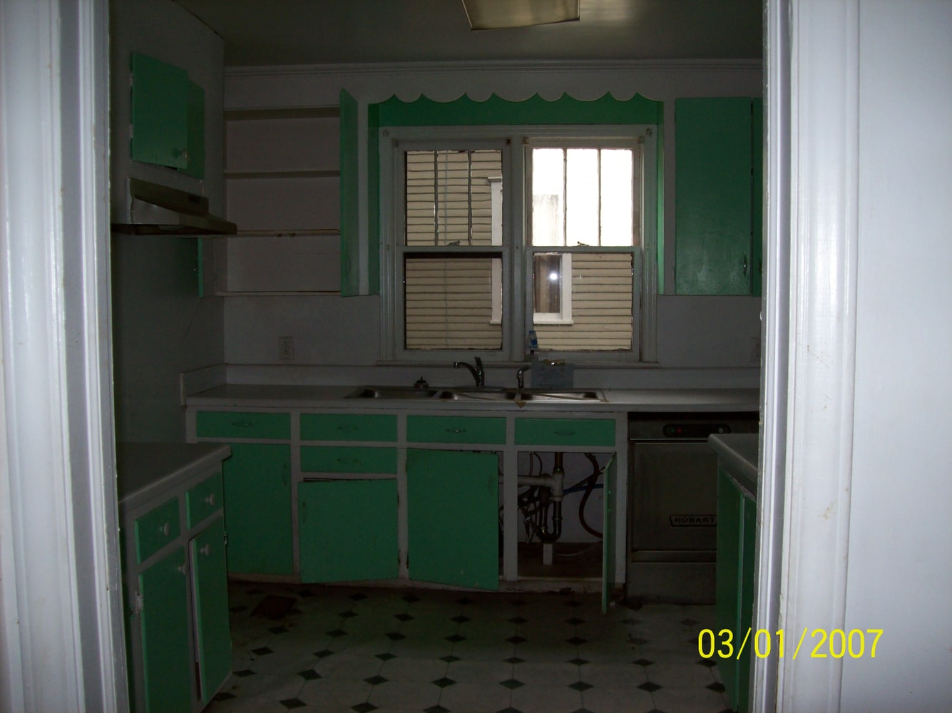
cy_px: 356
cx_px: 476
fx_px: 990
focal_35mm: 36
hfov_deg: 51.4
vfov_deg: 39.6
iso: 80
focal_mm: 6
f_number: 2.7
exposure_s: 1/64
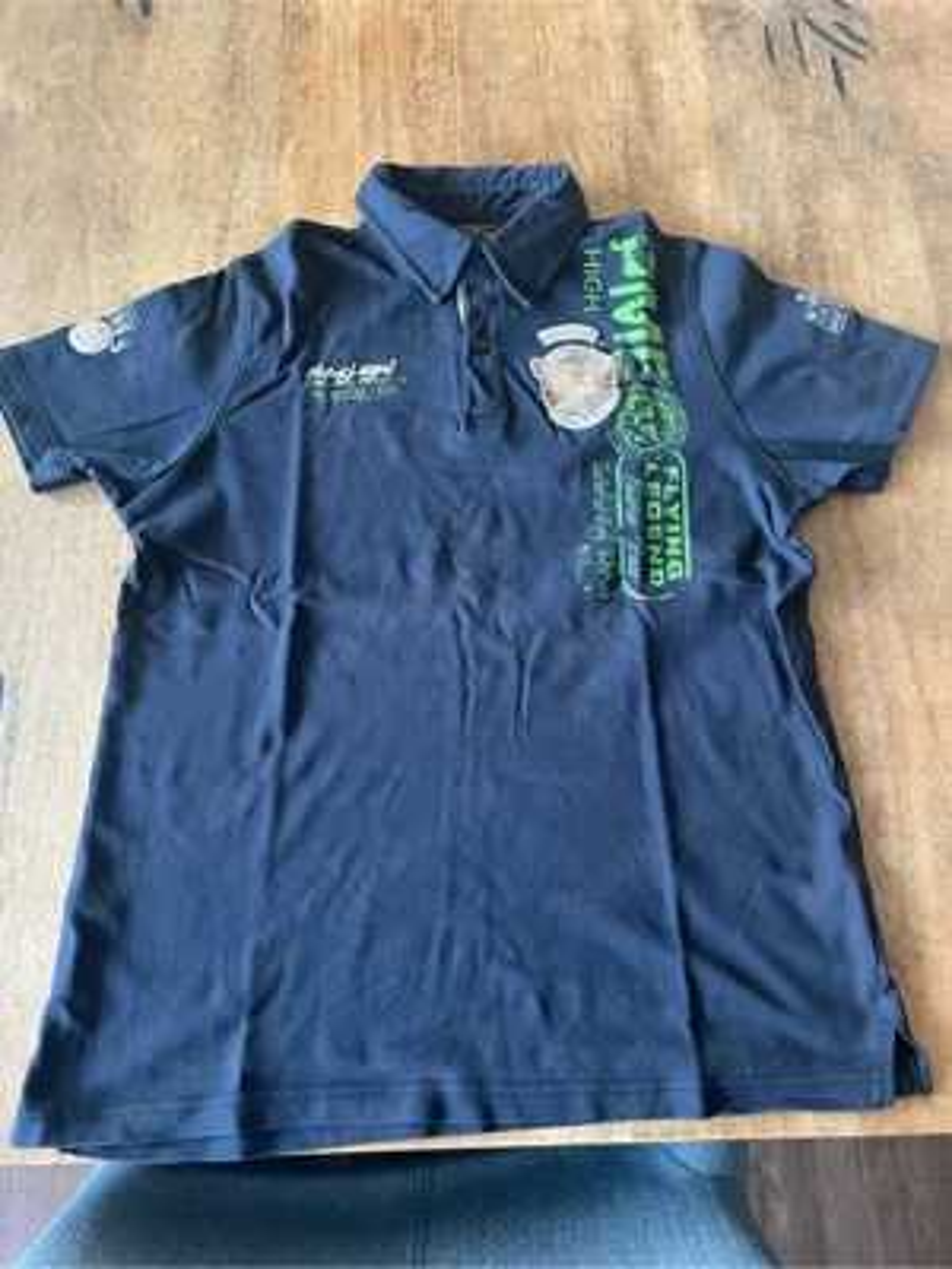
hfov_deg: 53.1
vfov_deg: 67.3
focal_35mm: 26
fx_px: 953
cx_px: 476
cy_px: 634
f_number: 1.5
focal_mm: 5.7
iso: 320
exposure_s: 1/60
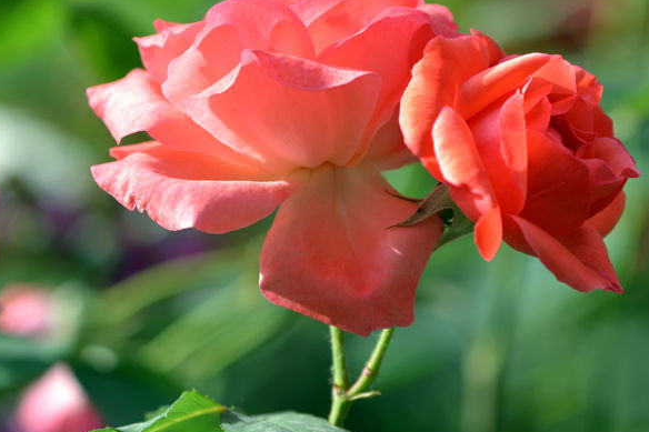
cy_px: 167
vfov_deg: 5.0
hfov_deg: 7.5
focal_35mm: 274
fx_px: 4938
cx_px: 435
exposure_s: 1/320
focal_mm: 200
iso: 100
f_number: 4
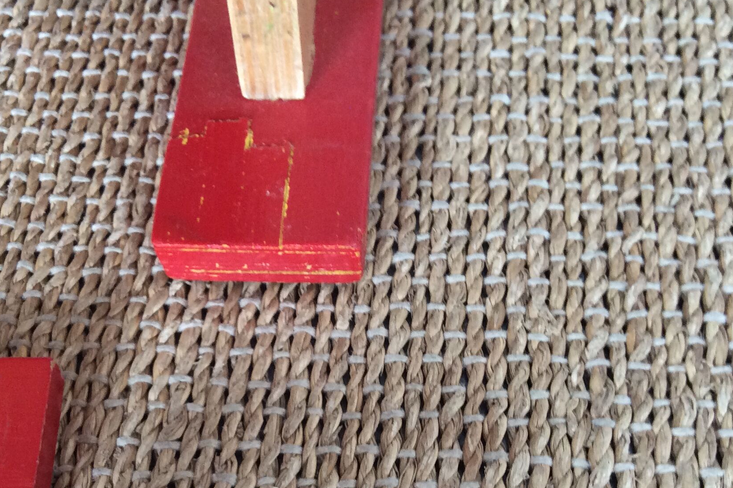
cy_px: 374
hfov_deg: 38.1
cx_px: 299
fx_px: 1058
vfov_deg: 25.6
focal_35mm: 52
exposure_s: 1/25
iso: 125
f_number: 2.4
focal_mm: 3.3
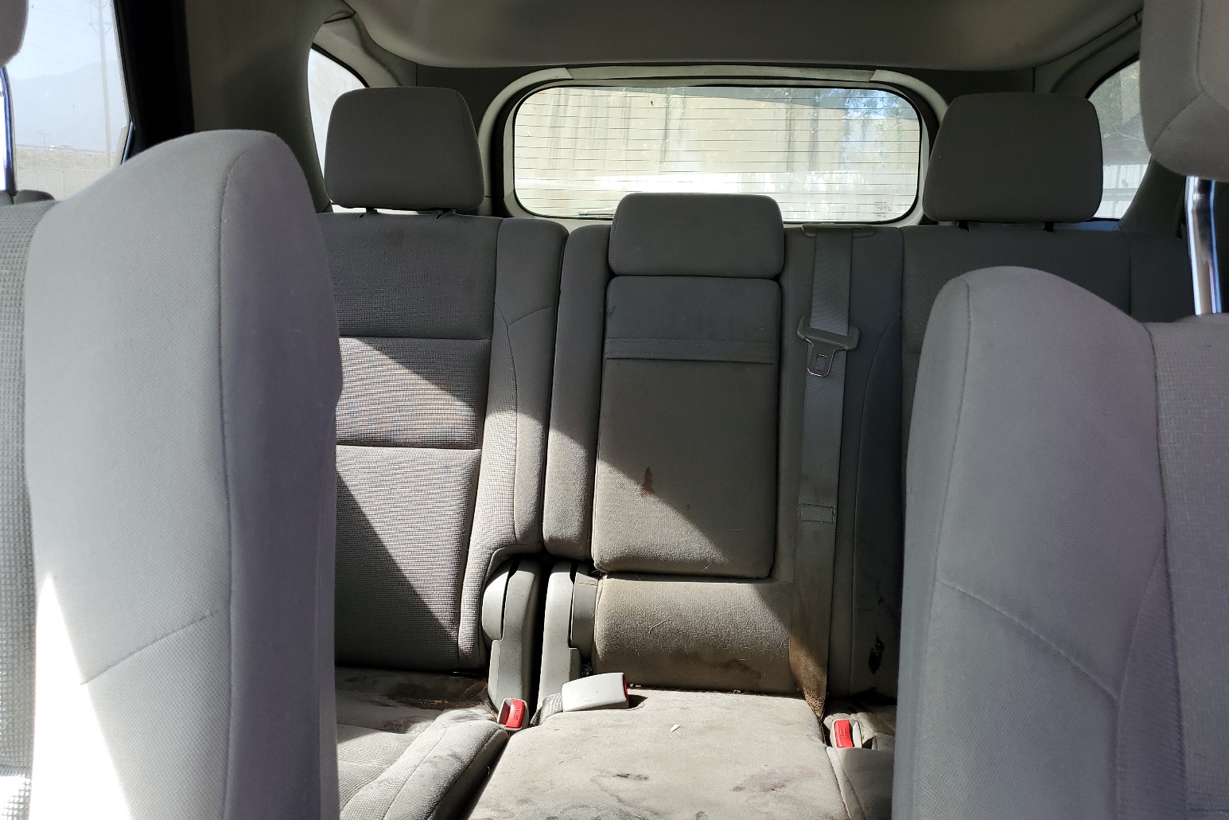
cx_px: 627
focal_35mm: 28
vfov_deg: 46.4
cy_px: 399
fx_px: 956
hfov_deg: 65.5
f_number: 1.5
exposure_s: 1/167
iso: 50
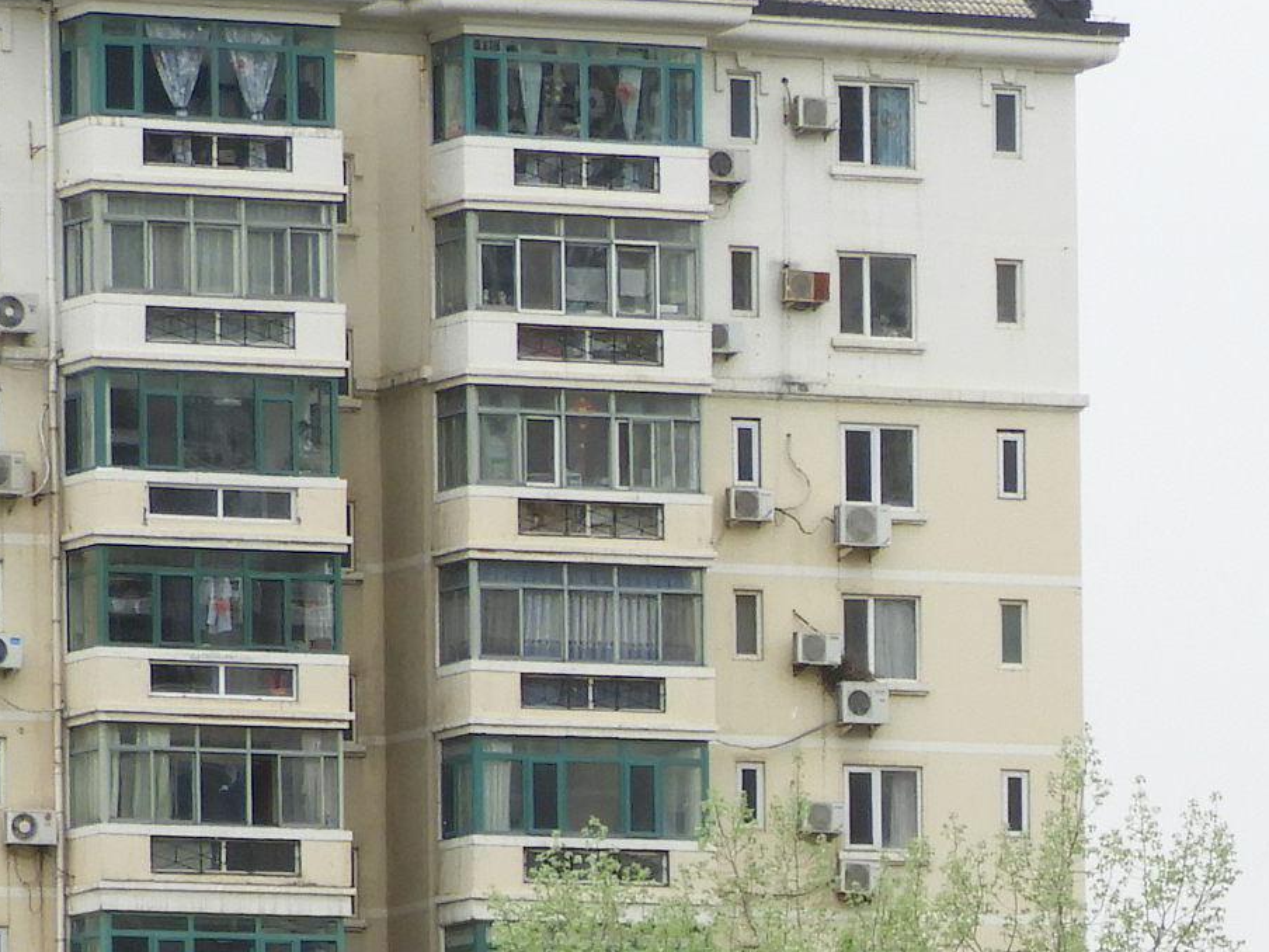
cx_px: 2218
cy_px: 1684
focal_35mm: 415
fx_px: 15214
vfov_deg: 3.6
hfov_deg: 4.7
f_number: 5
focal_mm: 20.6
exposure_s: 1/320
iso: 100
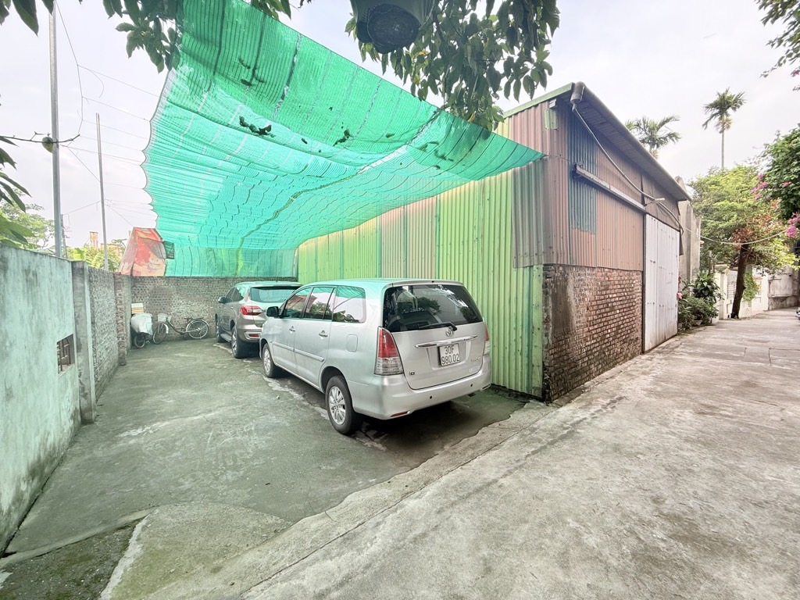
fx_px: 324
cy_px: 300
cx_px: 400
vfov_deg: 85.7
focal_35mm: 14
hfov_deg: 102.1
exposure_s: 1/99
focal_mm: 2.22
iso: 50
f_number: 2.2
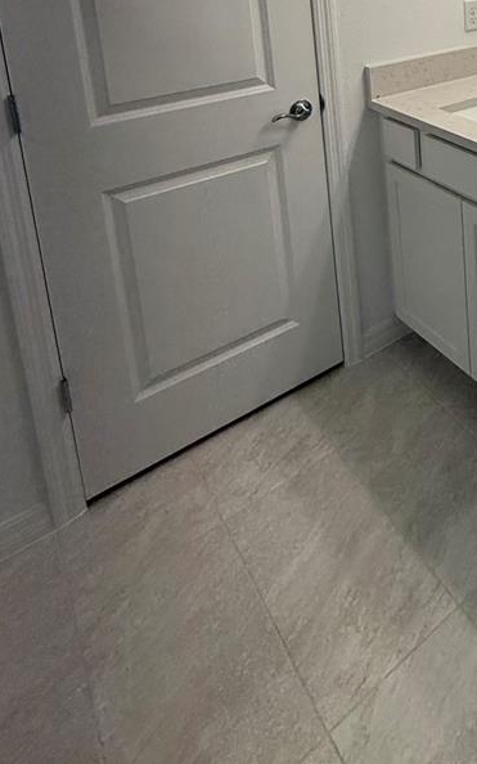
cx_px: 570
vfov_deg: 52.3
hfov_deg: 33.9
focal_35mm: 30
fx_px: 624
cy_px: 28
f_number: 2.2
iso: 64
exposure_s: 1/217
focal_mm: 2.22
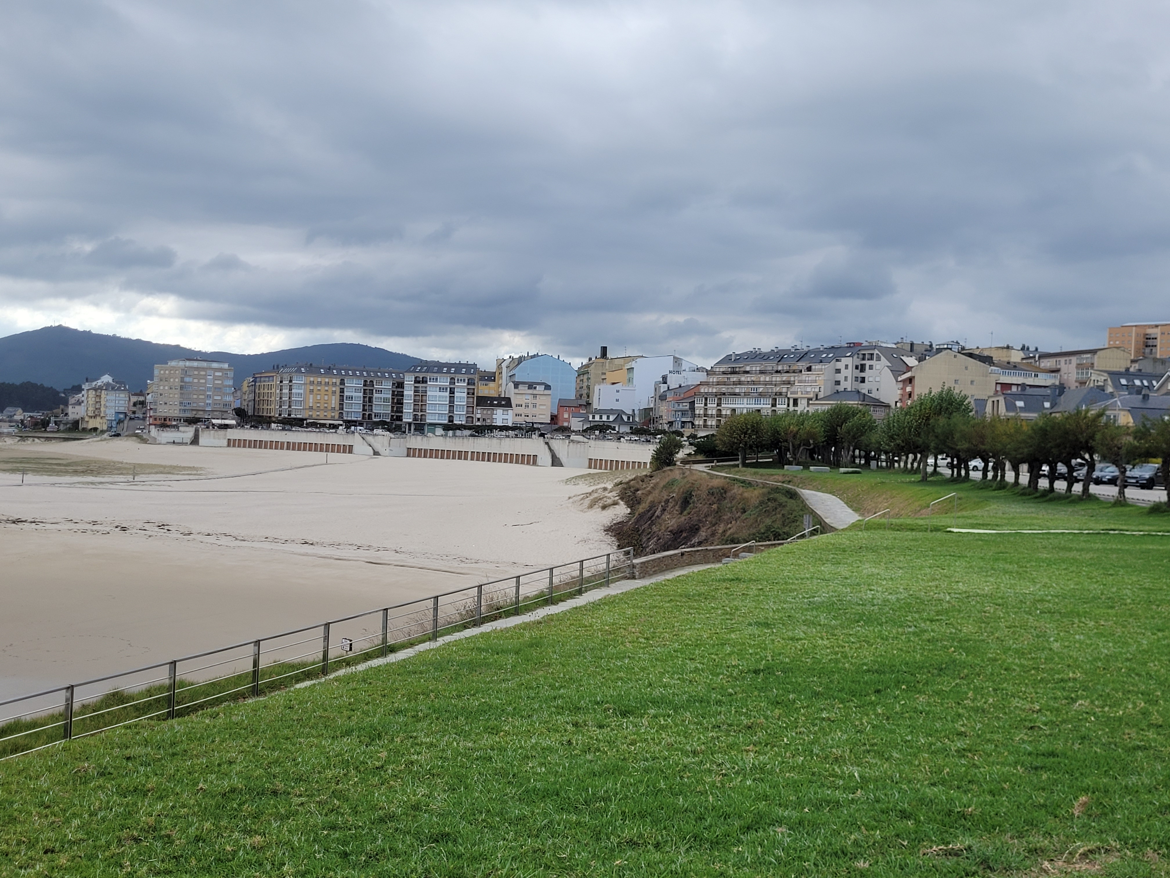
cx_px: 585
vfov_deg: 53.1
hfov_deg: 67.3
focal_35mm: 26
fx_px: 879
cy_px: 439
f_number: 1.8
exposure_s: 1/2060
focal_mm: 5.4
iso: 40
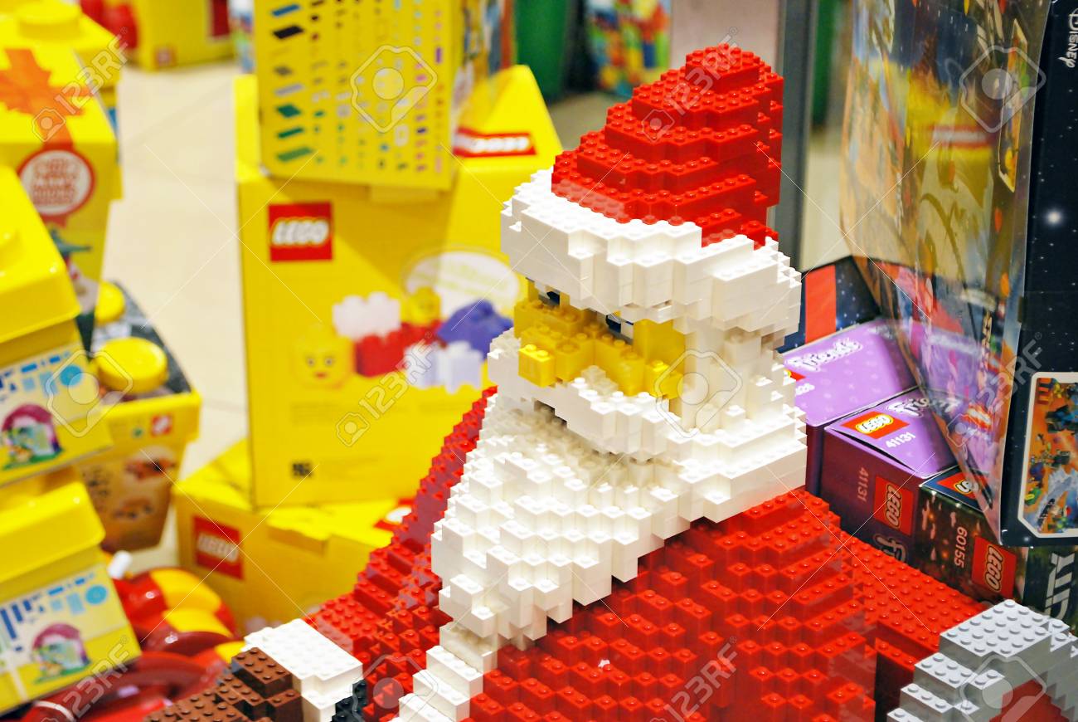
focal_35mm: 75
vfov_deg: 18.2
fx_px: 2248
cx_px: 539
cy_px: 361
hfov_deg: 27.0
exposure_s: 1/30
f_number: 5.6
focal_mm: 50
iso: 400
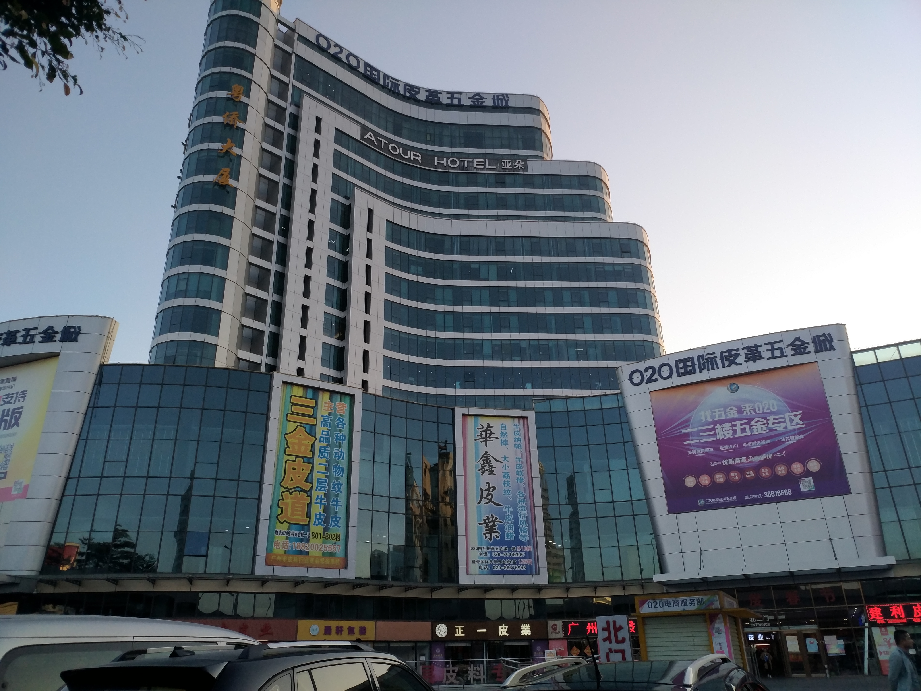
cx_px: 460
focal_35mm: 27
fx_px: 718
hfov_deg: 65.3
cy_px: 346
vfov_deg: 51.4
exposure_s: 1/269
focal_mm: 4.73
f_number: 2.2
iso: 200
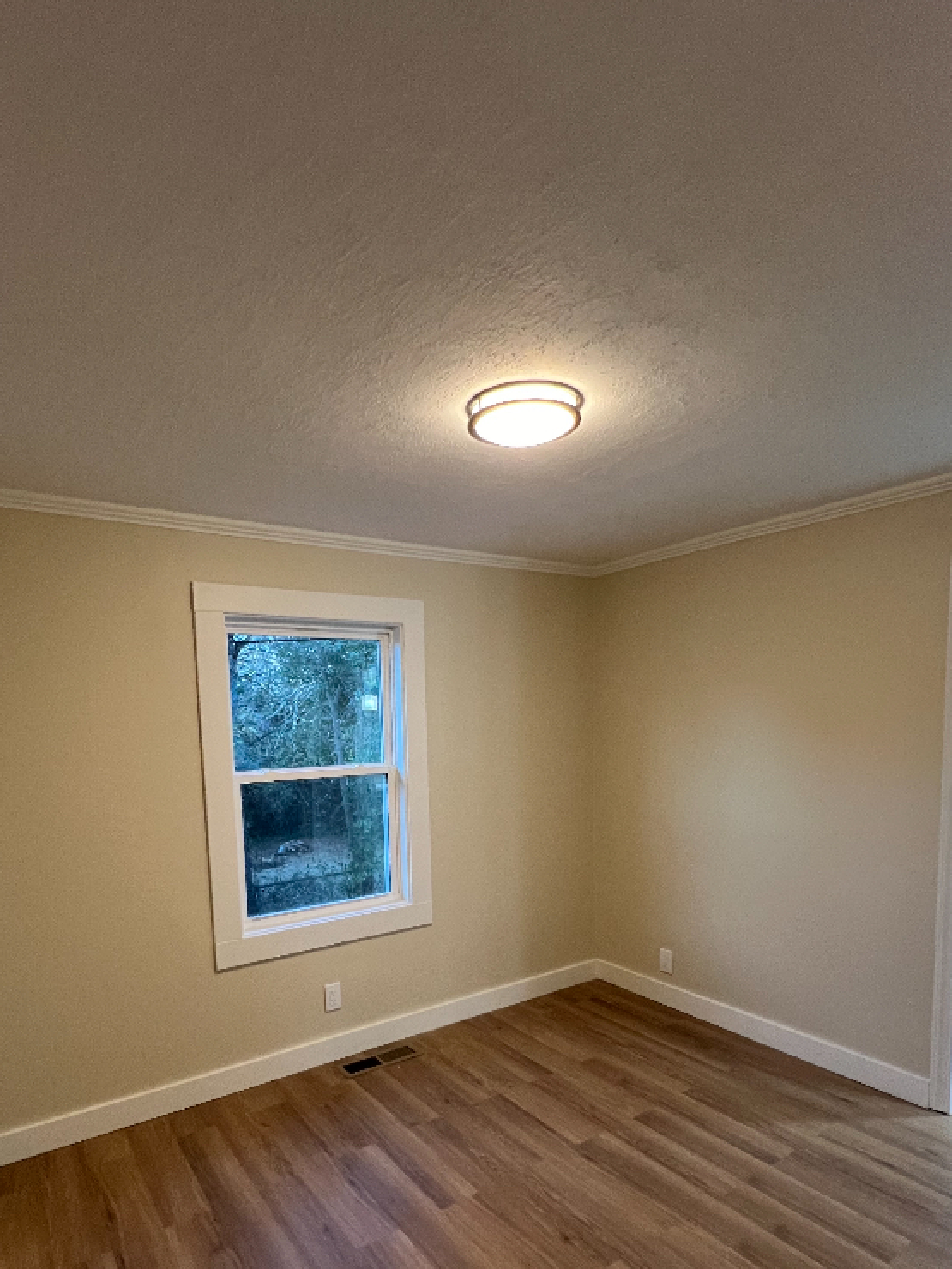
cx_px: 431
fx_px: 660
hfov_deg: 71.4
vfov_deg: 86.0
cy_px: 796
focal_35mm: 18
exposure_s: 1/60
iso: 250
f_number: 1.8
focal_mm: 1.57
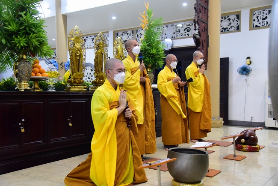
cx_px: 139
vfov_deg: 35.1
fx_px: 294
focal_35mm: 38
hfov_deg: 50.7
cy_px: 93
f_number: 4
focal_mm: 38
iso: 6400
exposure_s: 1/160
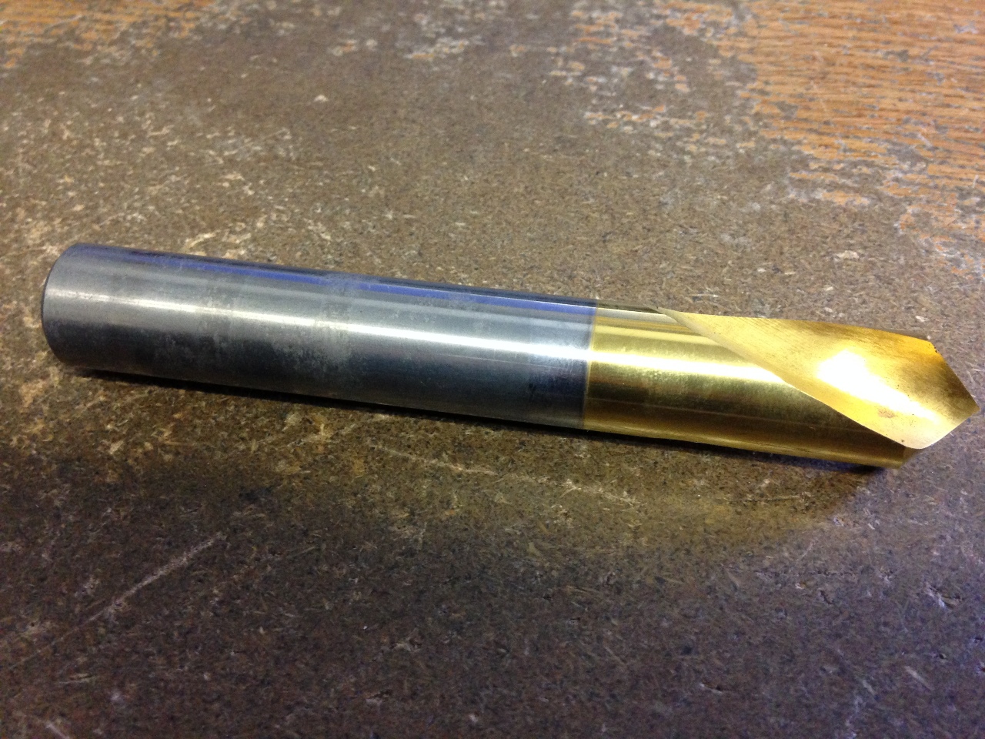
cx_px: 492
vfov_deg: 42.9
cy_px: 370
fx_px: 939
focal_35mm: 33
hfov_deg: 55.4
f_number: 2.4
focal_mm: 4.12
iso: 320
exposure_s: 1/20
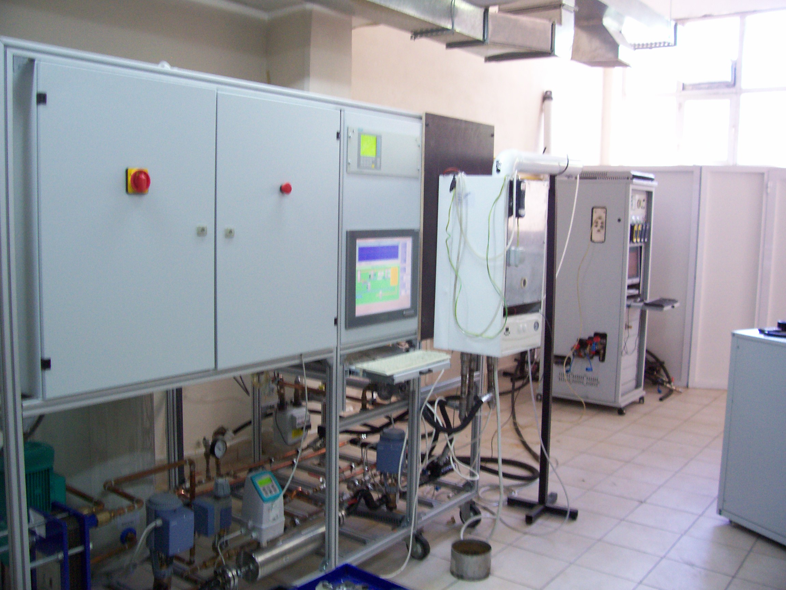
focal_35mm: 34
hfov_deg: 54.0
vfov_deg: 41.8
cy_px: 295
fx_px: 772
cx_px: 393
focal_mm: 5.6
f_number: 2.7
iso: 160
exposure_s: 1/23.3
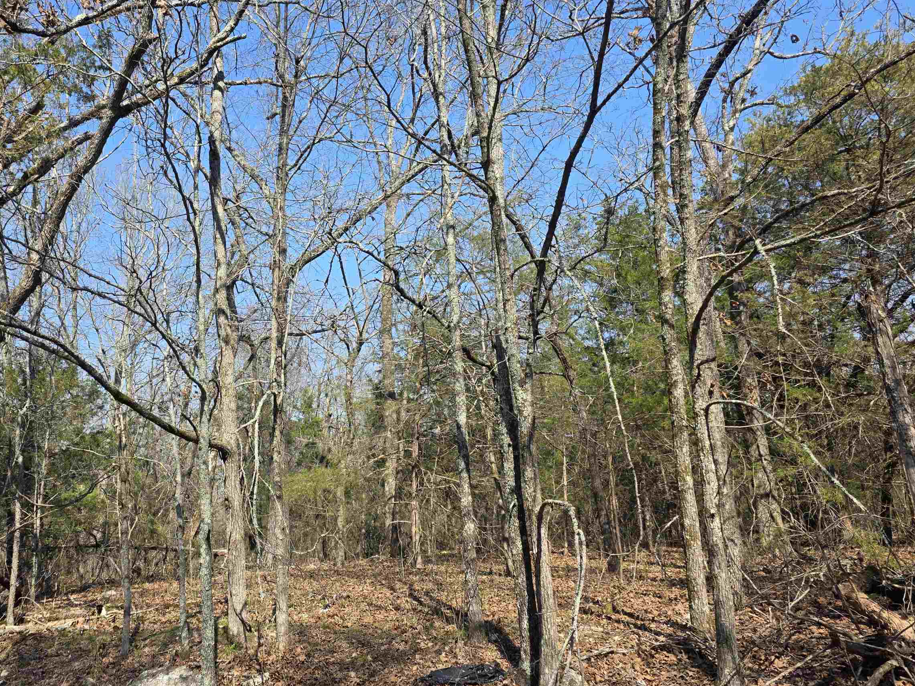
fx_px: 819
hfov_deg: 57.2
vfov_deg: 45.4
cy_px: 308
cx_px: 314
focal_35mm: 31
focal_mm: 6.3
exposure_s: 1/2430
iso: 80
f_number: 1.7
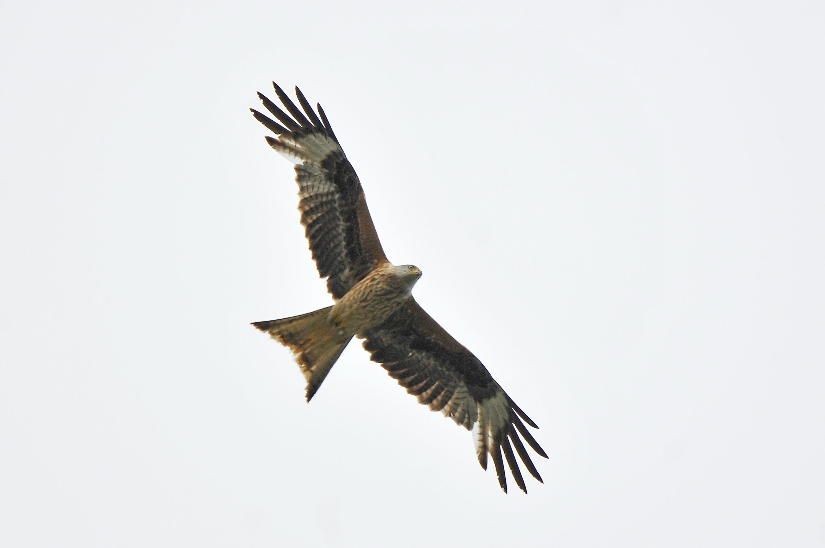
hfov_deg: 2.3
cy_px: 274
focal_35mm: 900
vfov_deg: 1.5
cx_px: 412
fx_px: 20600
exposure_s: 1/500
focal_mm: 600
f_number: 7.1
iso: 640
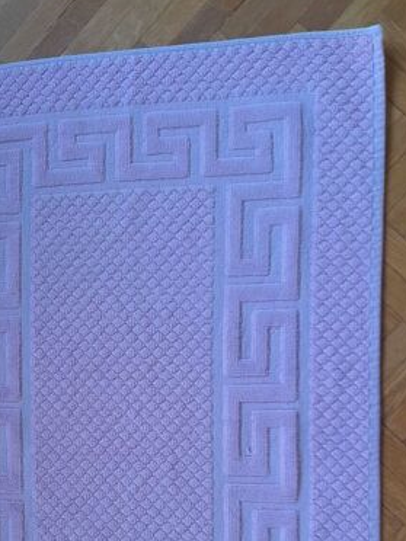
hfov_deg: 33.3
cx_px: 135
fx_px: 672
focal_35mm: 43
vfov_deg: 42.0
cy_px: 428
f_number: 2
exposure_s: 1/50
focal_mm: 4.6
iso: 100
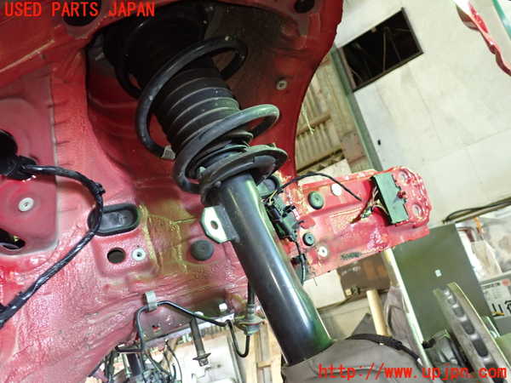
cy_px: 192
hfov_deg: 60.0
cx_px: 256
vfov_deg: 46.8
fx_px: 443
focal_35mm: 30
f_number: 2.3
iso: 640
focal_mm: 5.4
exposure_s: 1/30
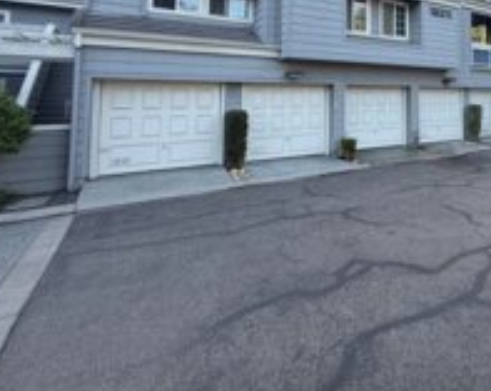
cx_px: 411
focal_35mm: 25
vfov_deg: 52.8
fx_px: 363
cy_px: 75
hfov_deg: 61.0
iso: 64
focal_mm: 2.22
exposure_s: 1/294
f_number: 2.2
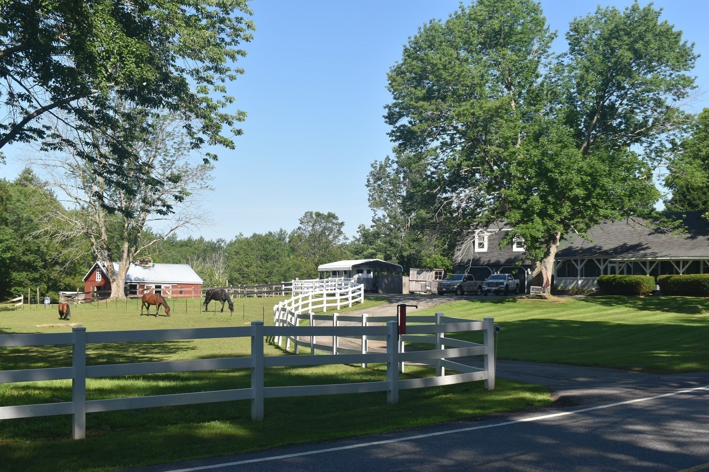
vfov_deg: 28.9
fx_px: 916
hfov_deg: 42.3
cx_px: 354
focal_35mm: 46
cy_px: 236
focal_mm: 31
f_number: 9
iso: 200
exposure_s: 1/320
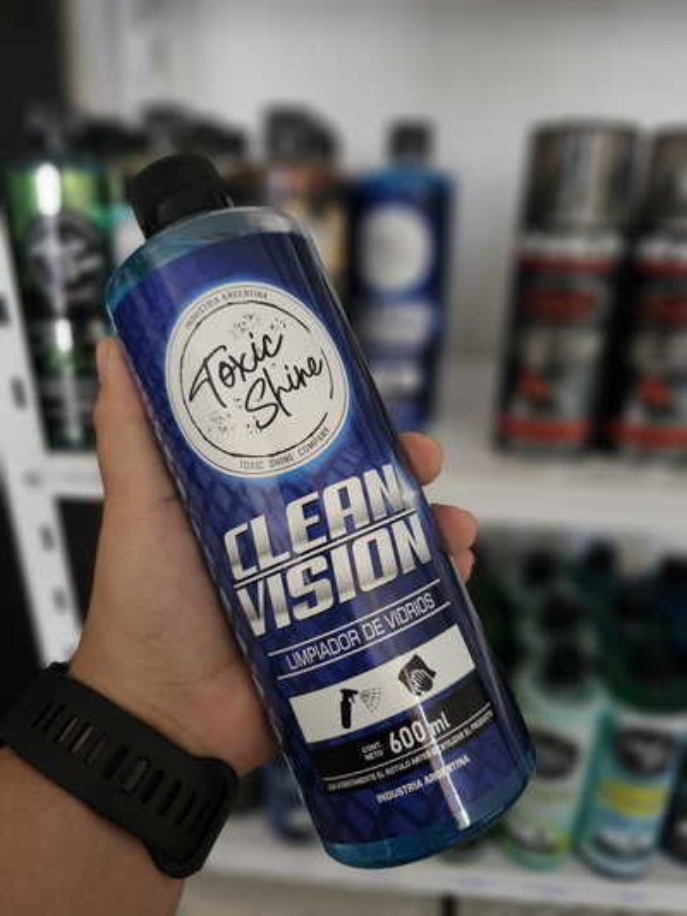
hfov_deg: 58.9
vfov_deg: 73.9
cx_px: 344
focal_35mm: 23
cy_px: 458
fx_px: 608
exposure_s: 1/25
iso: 640
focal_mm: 6.3
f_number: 1.7
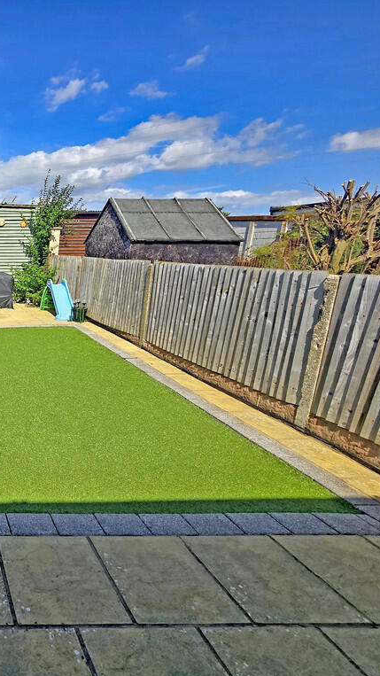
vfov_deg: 89.6
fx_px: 340
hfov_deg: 41.5
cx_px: -68
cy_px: 339
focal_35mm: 19
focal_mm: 2.2
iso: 50
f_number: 2.2
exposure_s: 1/2277
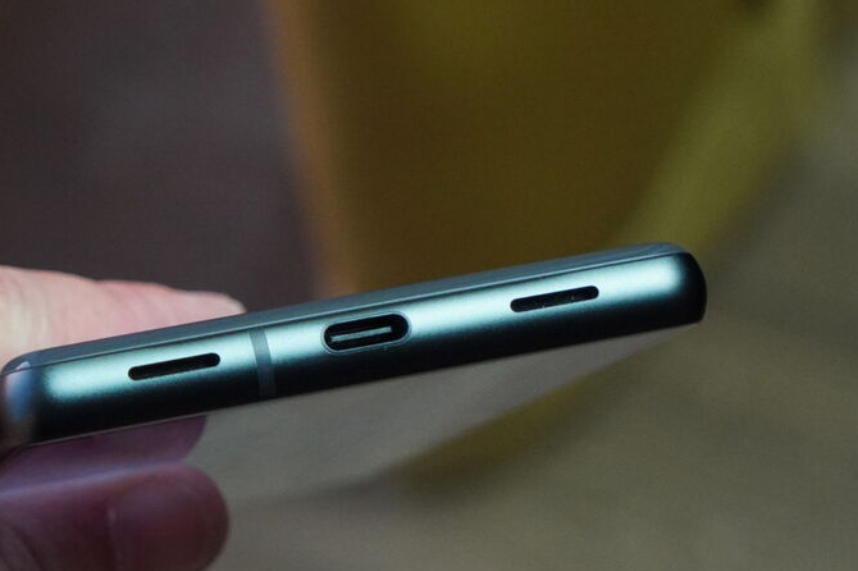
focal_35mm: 110
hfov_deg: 18.6
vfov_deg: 12.5
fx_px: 2614
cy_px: 384
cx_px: 371
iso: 1600
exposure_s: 1/160
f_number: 6.3
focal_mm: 51
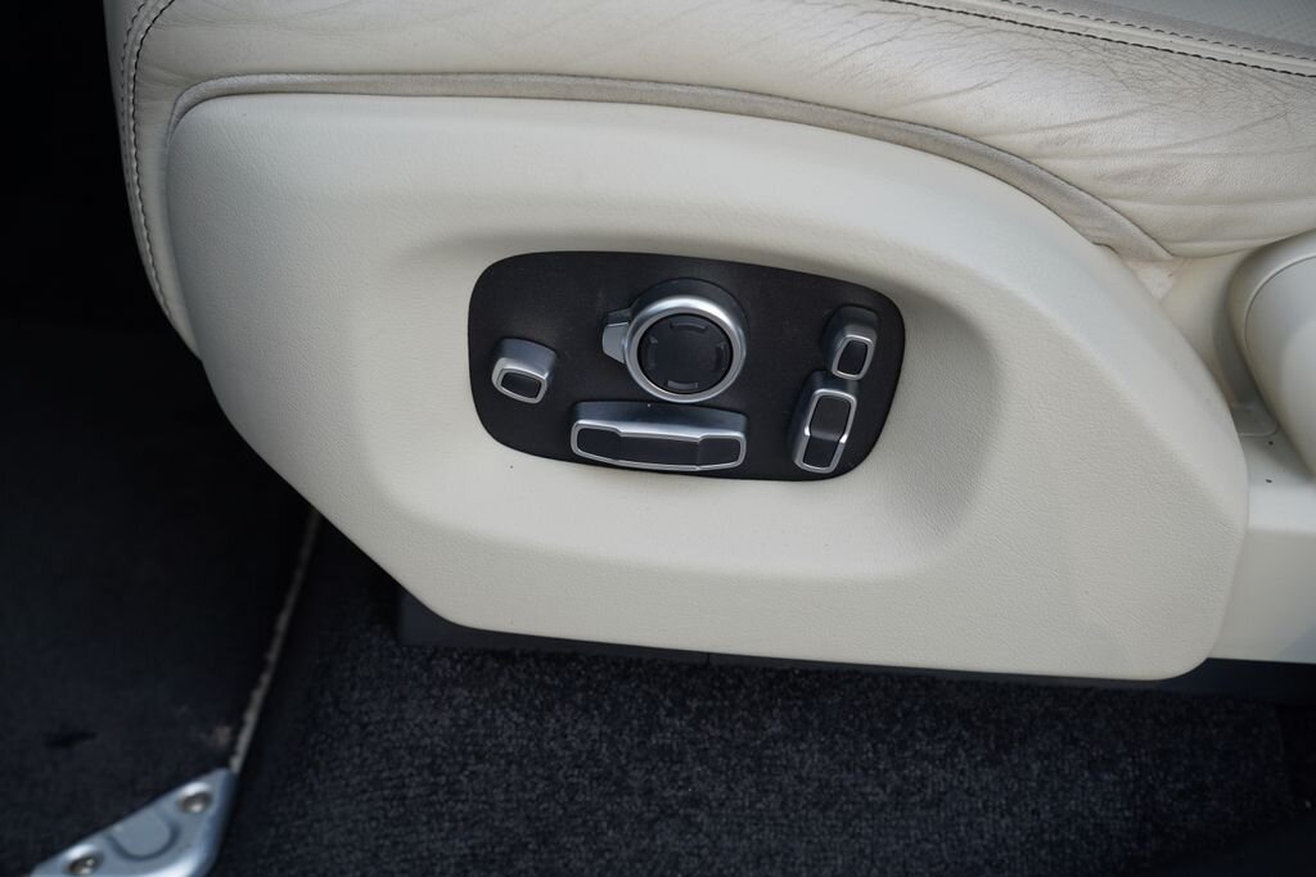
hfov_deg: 40.3
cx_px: 658
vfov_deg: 27.5
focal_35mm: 49
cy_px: 438
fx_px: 1791
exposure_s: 1/125
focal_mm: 49
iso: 100
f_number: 4.5
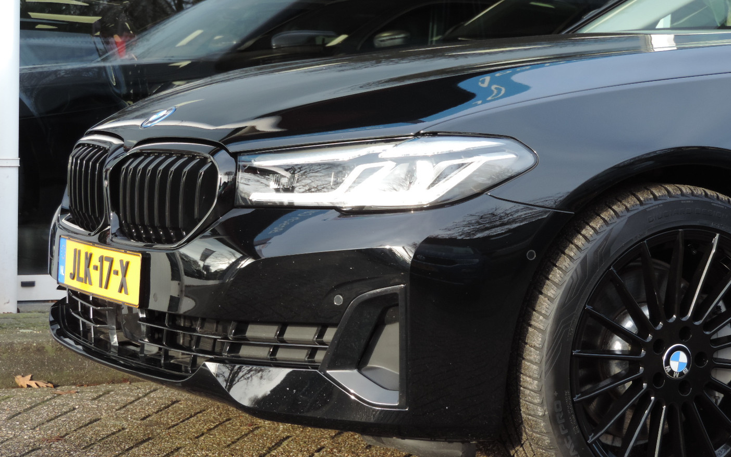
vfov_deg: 13.3
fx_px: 1952
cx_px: 358
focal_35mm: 98
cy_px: 256
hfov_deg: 21.2
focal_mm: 16
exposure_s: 1/100
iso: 140
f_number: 4.1
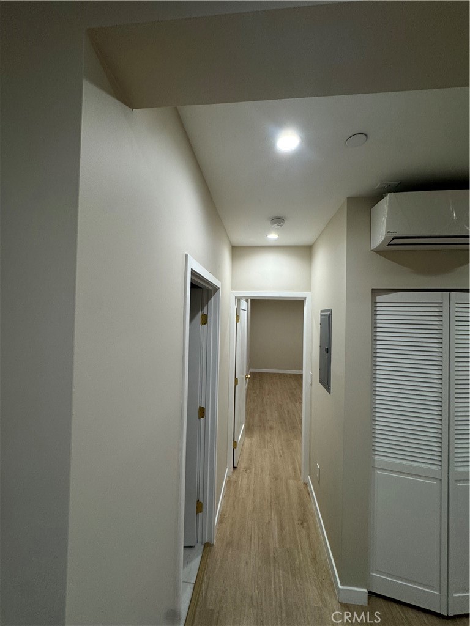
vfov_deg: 102.1
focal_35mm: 14
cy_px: 313
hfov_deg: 85.7
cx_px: 235
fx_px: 253
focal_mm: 2.22
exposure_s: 1/120
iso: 125
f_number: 2.2
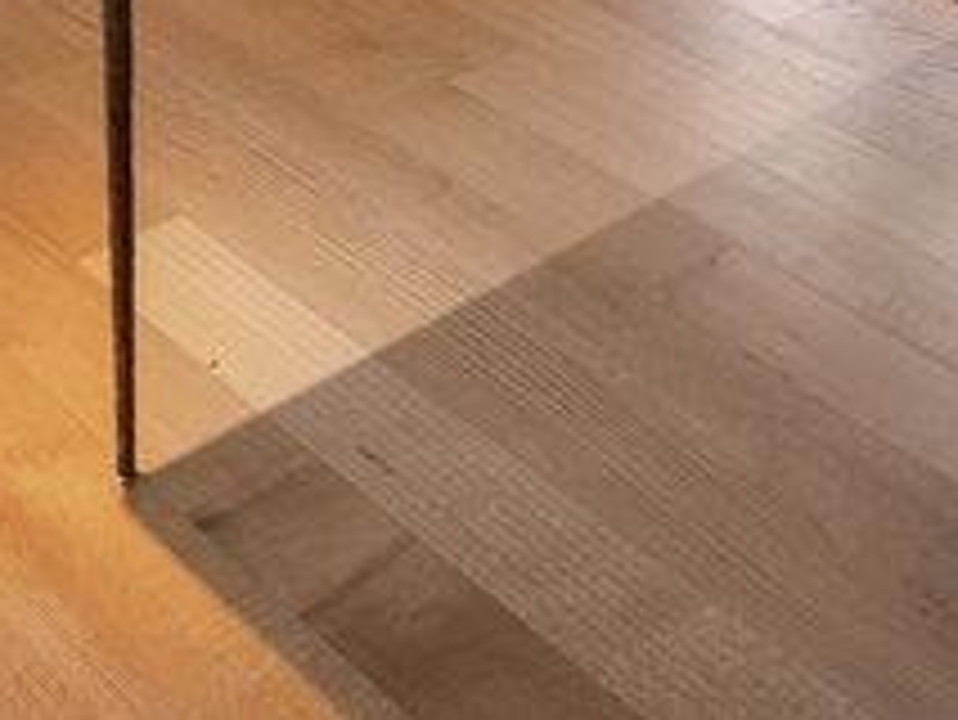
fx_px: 2243
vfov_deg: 13.1
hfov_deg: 24.1
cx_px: 423
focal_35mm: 81
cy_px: -1066
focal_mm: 15
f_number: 11
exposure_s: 1/8
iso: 400
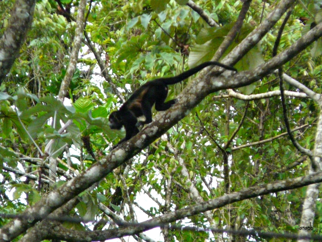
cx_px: 161
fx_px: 4690
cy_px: 121
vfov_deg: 3.0
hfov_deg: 3.9
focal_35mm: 504
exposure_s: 1/500
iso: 640
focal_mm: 82.8
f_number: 4.2
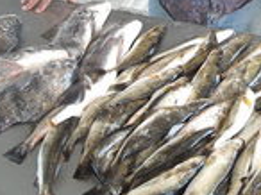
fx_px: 723
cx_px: 220
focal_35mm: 96
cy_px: -7
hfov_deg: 20.2
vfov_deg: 15.1
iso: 64
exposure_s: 1/67
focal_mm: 5.7
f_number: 2.8
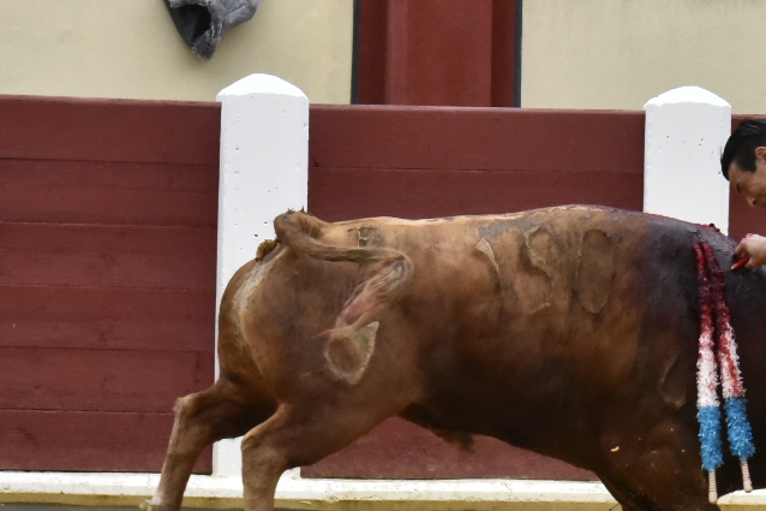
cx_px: 762
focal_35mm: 813
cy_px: 272
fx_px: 17293
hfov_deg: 2.5
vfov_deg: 1.7
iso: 6400
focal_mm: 320
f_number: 18
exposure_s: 1/800
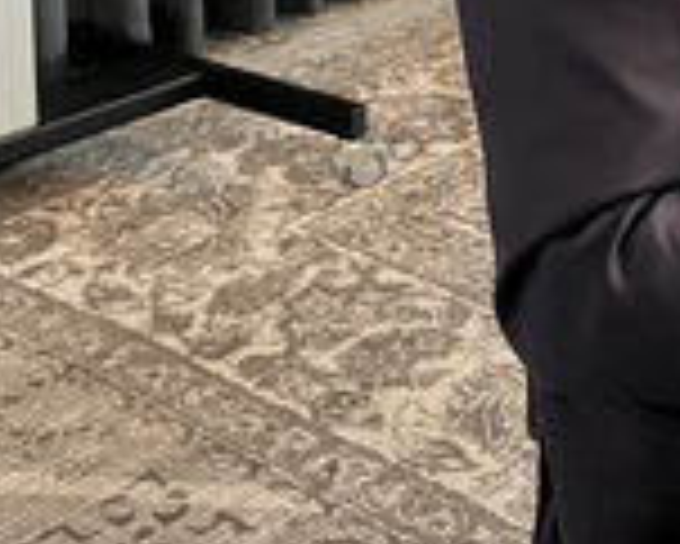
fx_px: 1913
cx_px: 757
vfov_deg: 14.7
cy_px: -360
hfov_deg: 19.3
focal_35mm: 95
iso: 100
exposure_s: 1/50
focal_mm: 5.1
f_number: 1.6
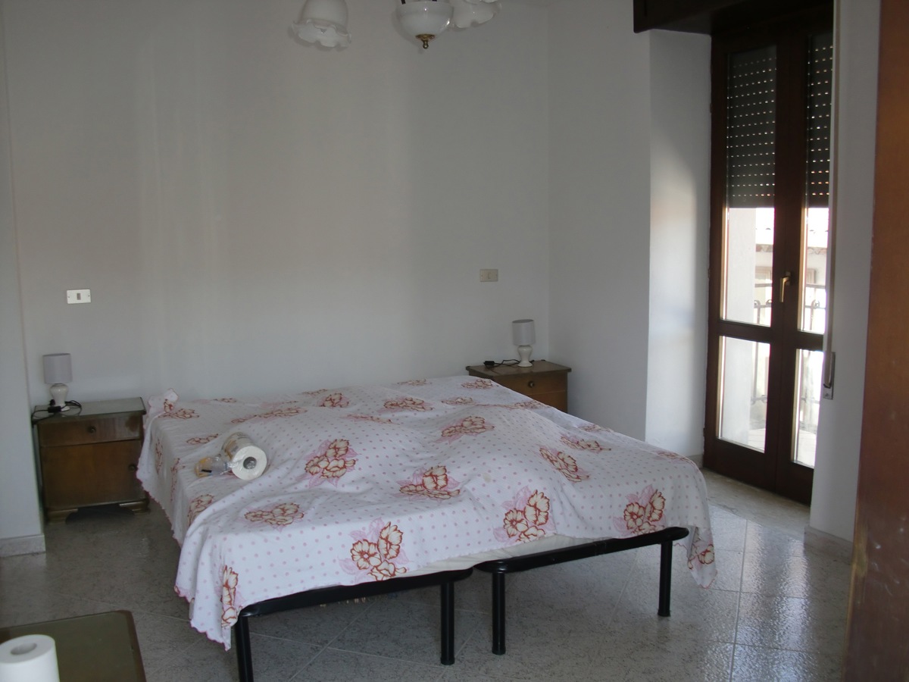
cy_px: 341
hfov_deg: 51.4
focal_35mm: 36
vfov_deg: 39.7
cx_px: 454
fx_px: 945
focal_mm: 6.3
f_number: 2.8
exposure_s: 1/60
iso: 64
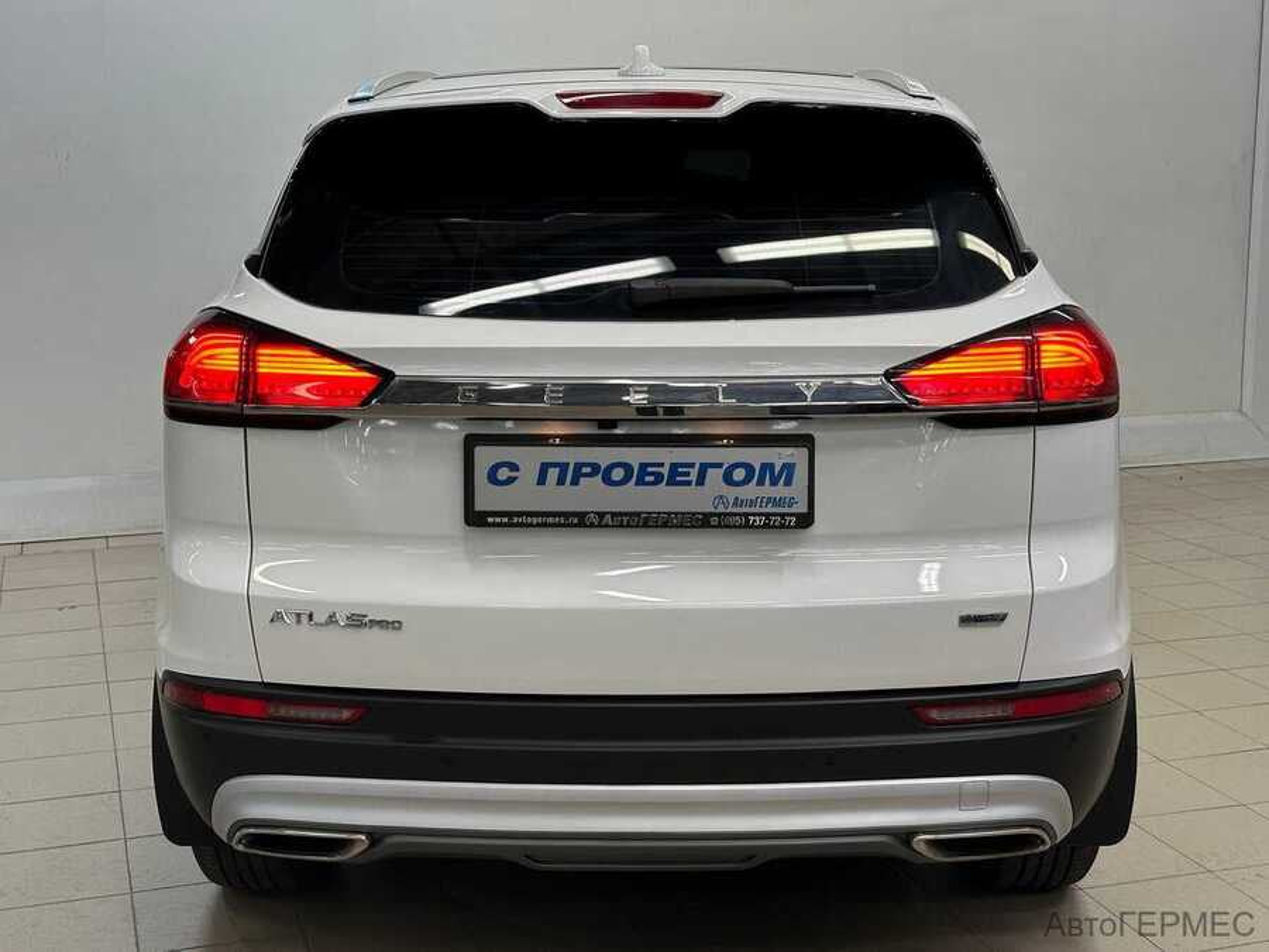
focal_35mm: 48
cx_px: 634
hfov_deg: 39.7
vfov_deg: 30.3
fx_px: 1760
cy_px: 476
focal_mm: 6.86
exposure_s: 1/100
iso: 80
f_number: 1.78
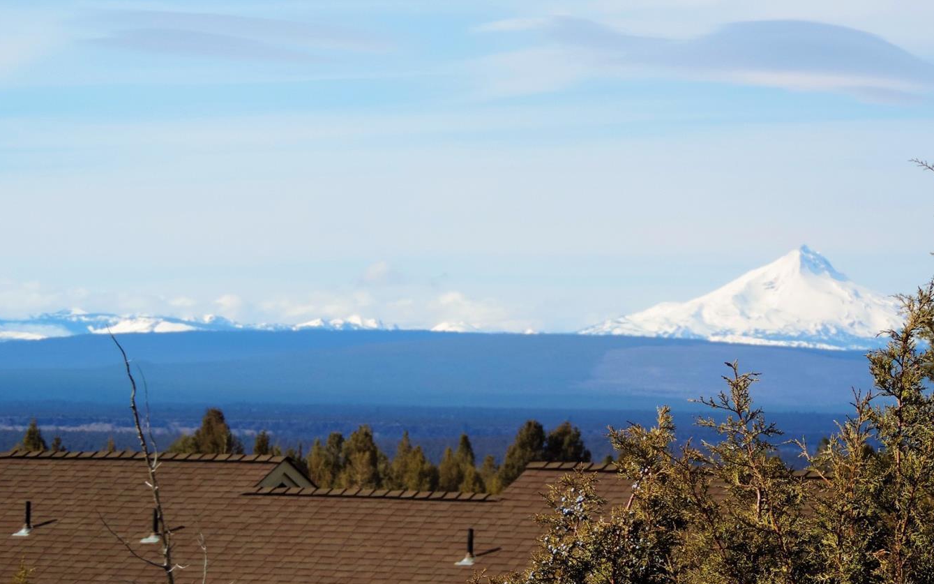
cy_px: 257
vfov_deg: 7.1
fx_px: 4684
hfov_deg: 11.4
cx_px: 463
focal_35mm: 184
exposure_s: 1/500
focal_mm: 27.6
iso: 80
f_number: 4.4
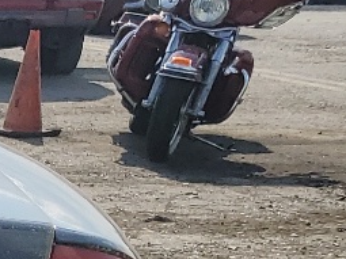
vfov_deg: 8.6
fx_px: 1628
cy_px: 514
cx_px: -615
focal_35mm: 163
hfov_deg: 9.9
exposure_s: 1/5000
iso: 50
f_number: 1.5
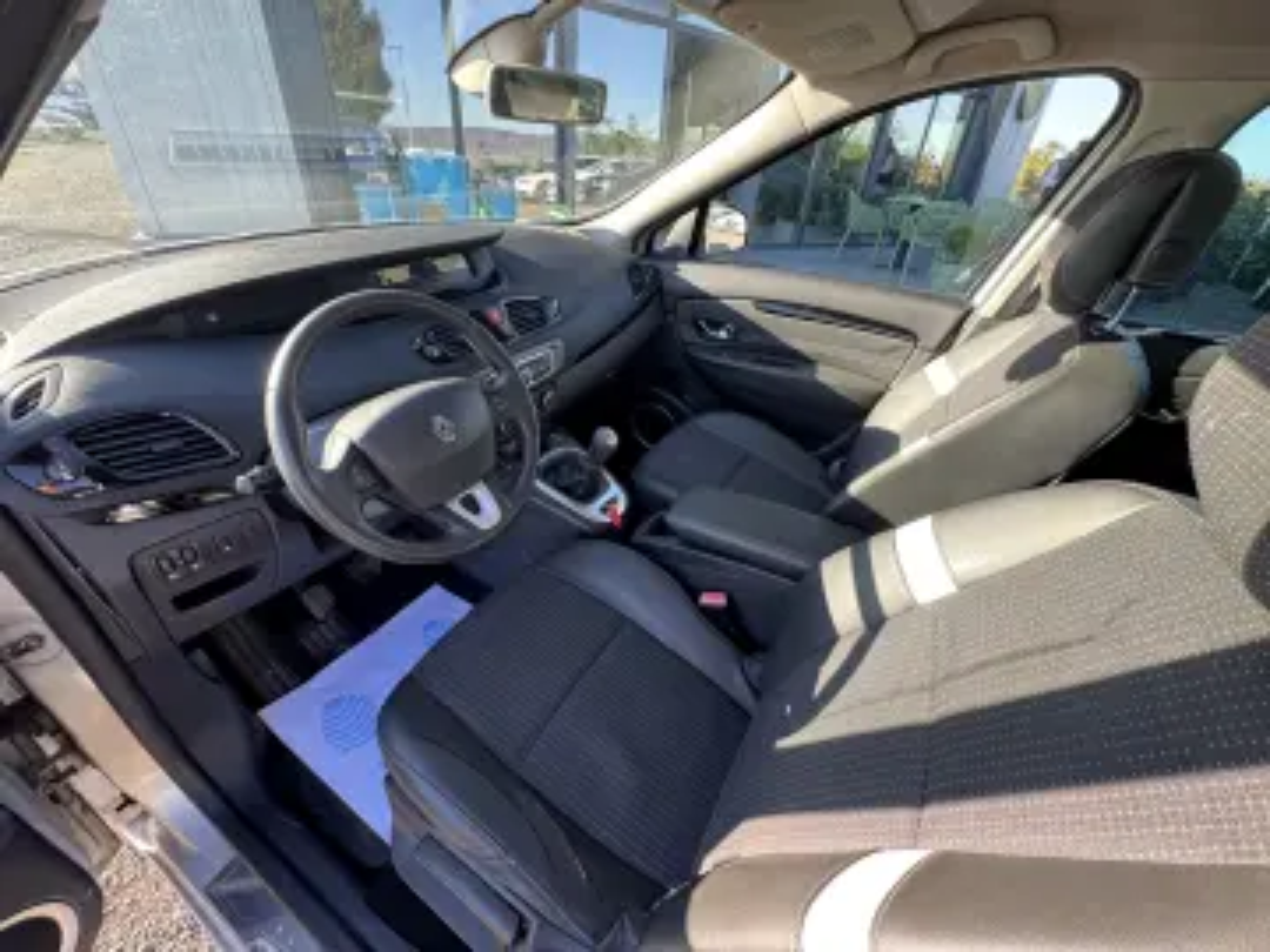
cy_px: 476
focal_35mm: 14
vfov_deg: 85.7
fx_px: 514
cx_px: 635
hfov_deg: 102.1
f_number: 2.2
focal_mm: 2.22
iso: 100
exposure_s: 1/99
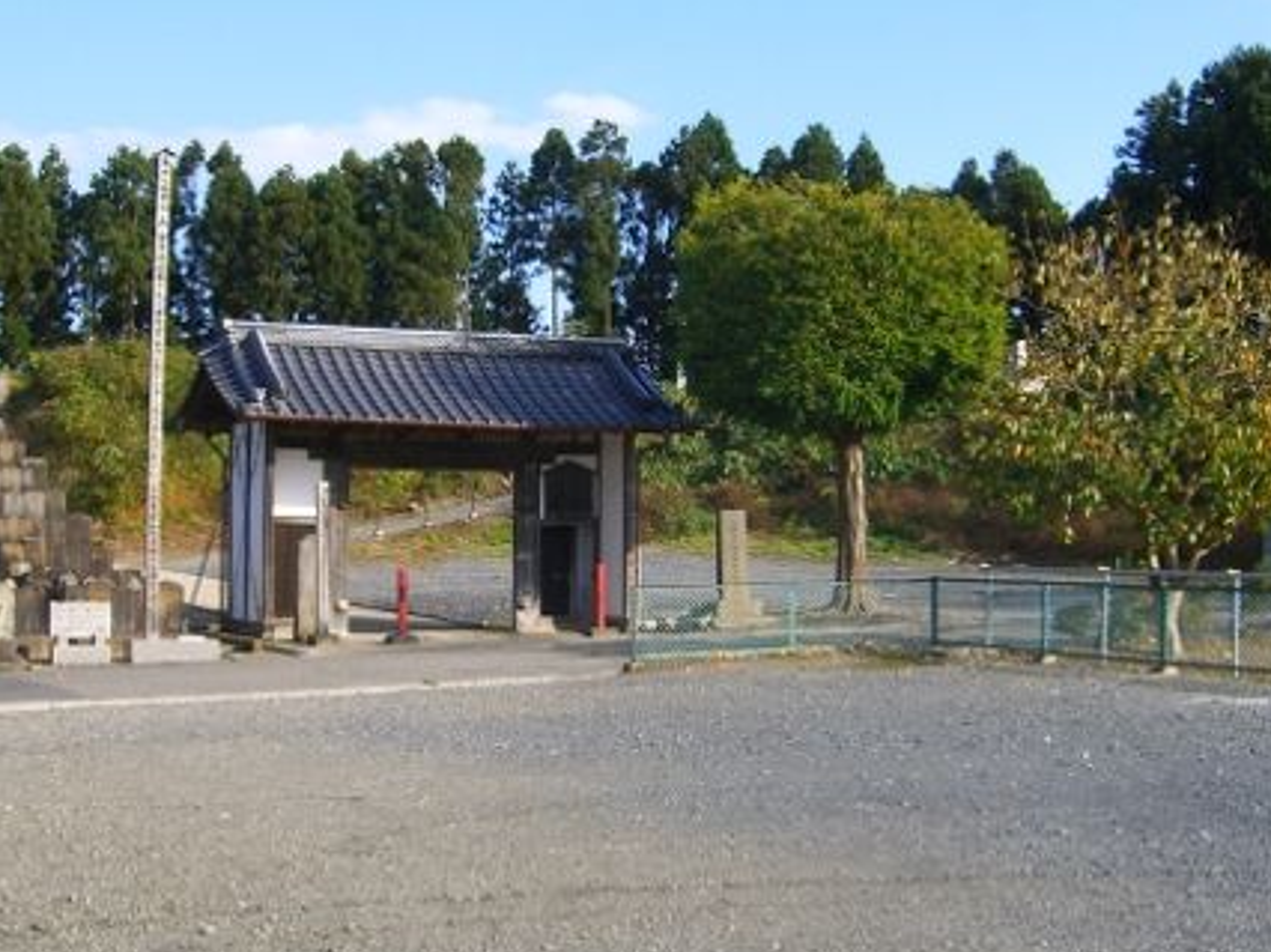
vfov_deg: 25.2
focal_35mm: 58
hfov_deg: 33.2
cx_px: 677
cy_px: 458
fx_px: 2128
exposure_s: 1/400
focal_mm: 7.9
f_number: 4
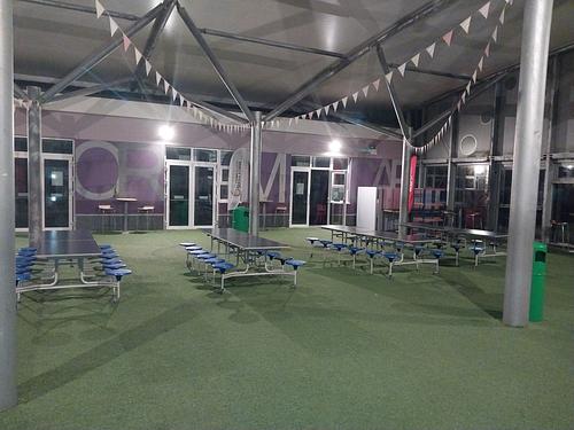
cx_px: 287
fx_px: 431
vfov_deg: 53.1
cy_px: 215
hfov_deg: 67.3
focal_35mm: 26
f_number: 1.8
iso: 640
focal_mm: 4
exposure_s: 1/25
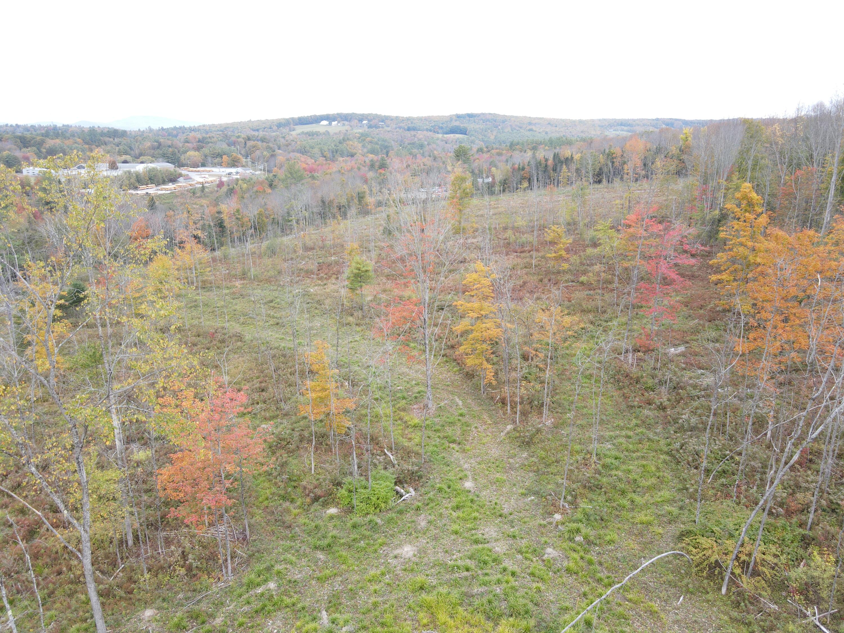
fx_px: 585
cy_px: 316
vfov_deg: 56.8
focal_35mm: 24
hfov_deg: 71.6
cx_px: 422
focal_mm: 4.5
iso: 110
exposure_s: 1/80
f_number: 2.8
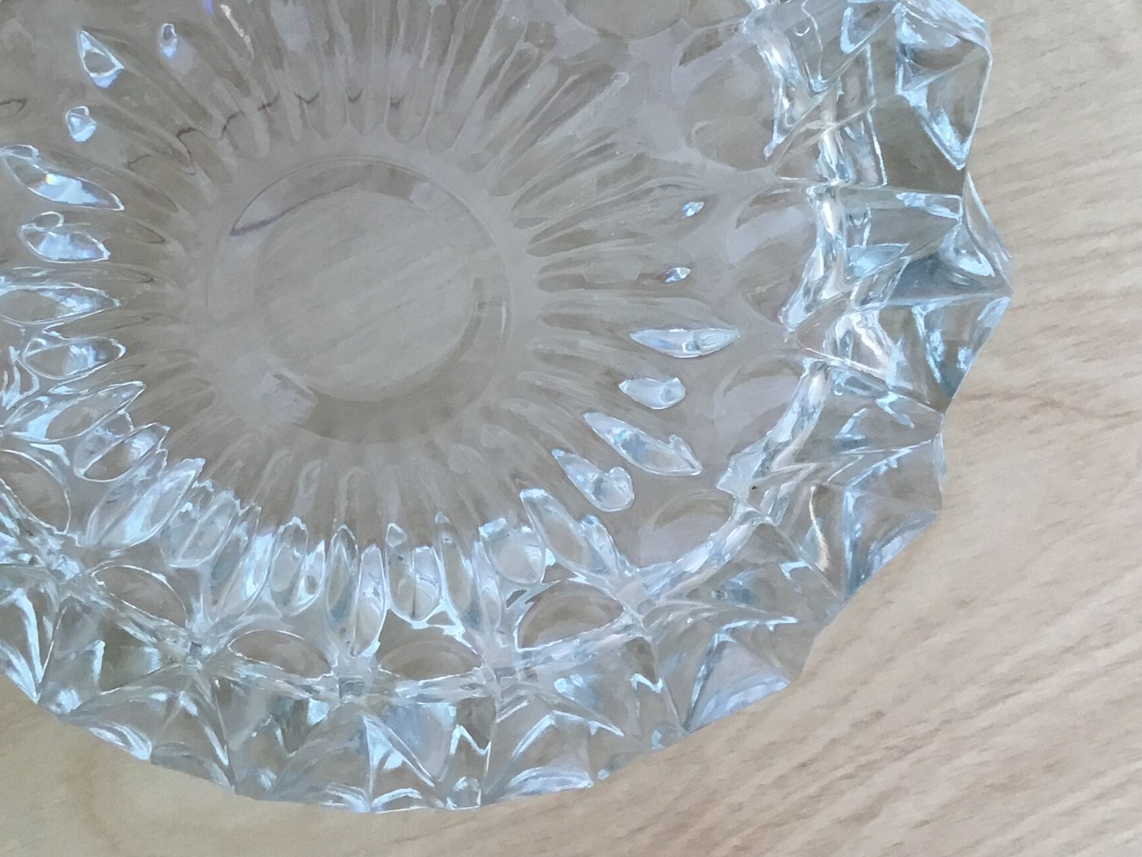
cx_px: 626
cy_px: 250
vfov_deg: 24.6
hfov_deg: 32.7
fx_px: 1946
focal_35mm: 59
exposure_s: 1/33
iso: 32
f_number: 2.4
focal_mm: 3.3
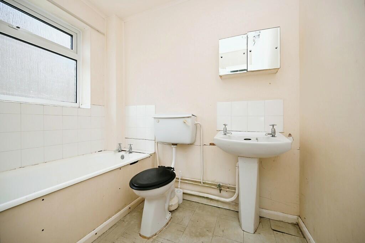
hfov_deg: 104.2
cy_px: 122
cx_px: 182
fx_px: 142
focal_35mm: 14
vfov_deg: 81.2
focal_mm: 14
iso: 100
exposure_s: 1/100
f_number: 5
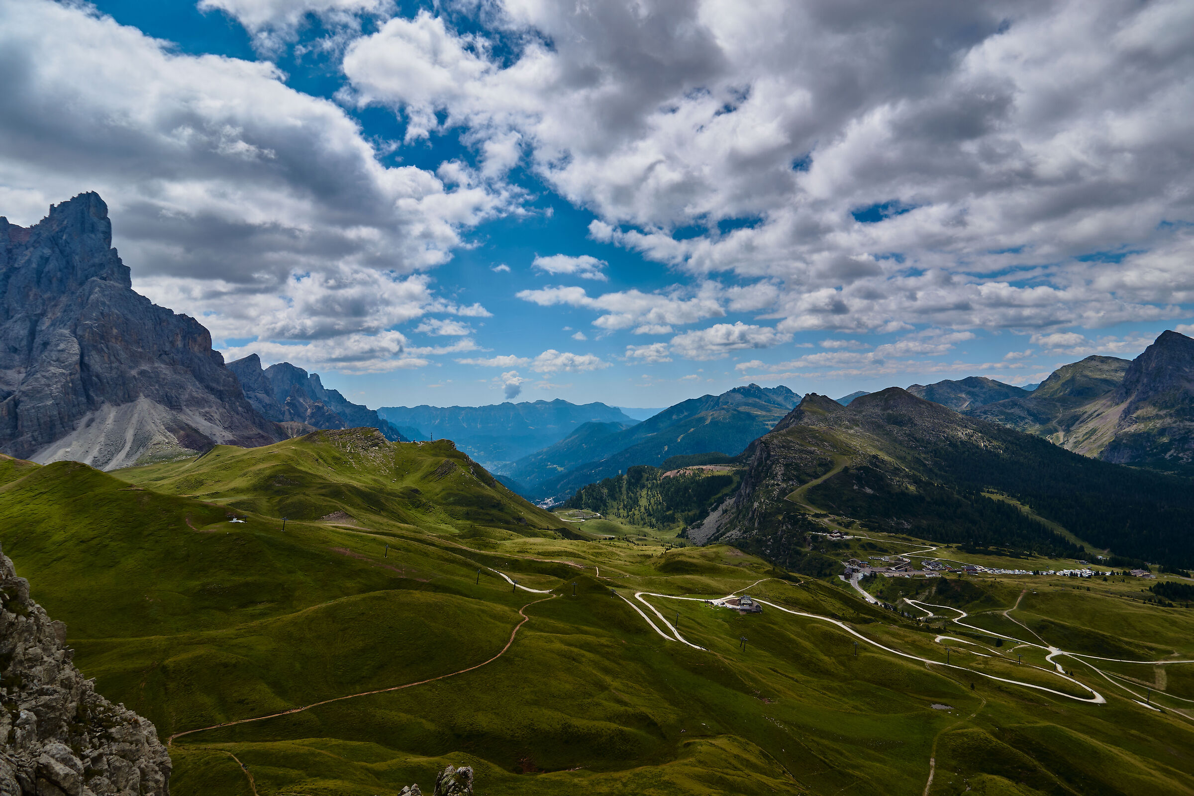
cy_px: 398
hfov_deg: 90.0
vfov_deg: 67.4
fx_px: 597
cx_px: 597
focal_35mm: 18
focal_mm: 12
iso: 125
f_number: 8
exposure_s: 1/500
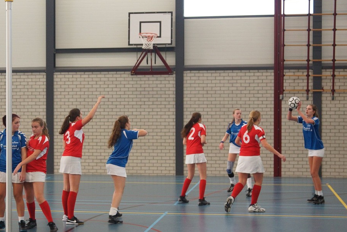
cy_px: 115
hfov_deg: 33.6
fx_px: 574
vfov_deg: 22.8
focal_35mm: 60
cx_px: 152
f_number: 2.8
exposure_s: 1/250
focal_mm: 35
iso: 800
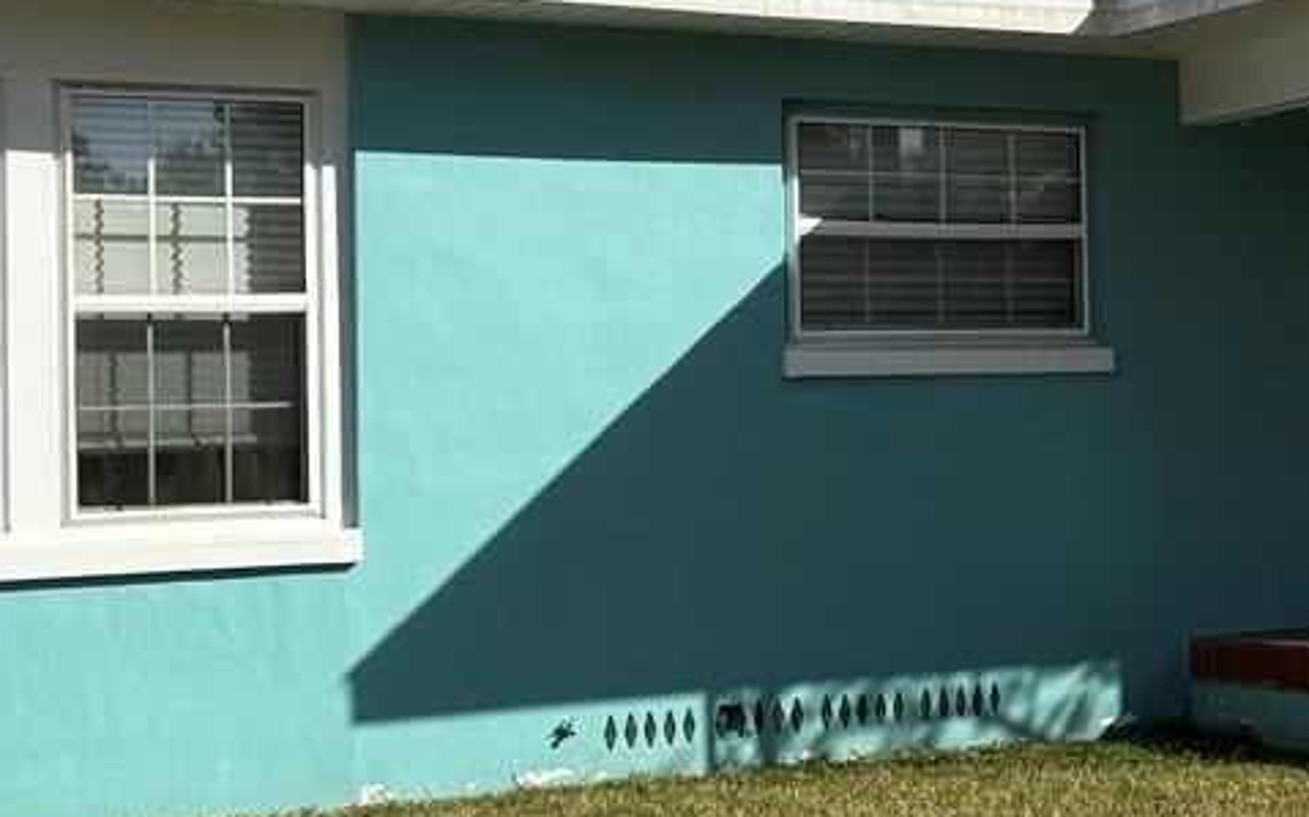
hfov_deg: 22.4
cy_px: 301
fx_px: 3031
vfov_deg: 15.3
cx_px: 1590
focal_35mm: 85
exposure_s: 1/6711
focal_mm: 6.76
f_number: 1.78
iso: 80
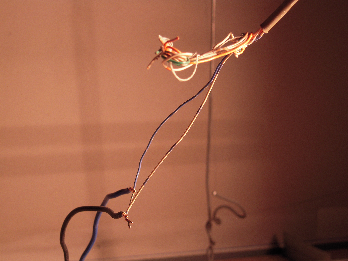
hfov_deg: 28.2
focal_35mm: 69
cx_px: 174
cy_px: 130
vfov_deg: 21.3
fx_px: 694
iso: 125
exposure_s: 1/60
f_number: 4.2
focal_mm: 12.3
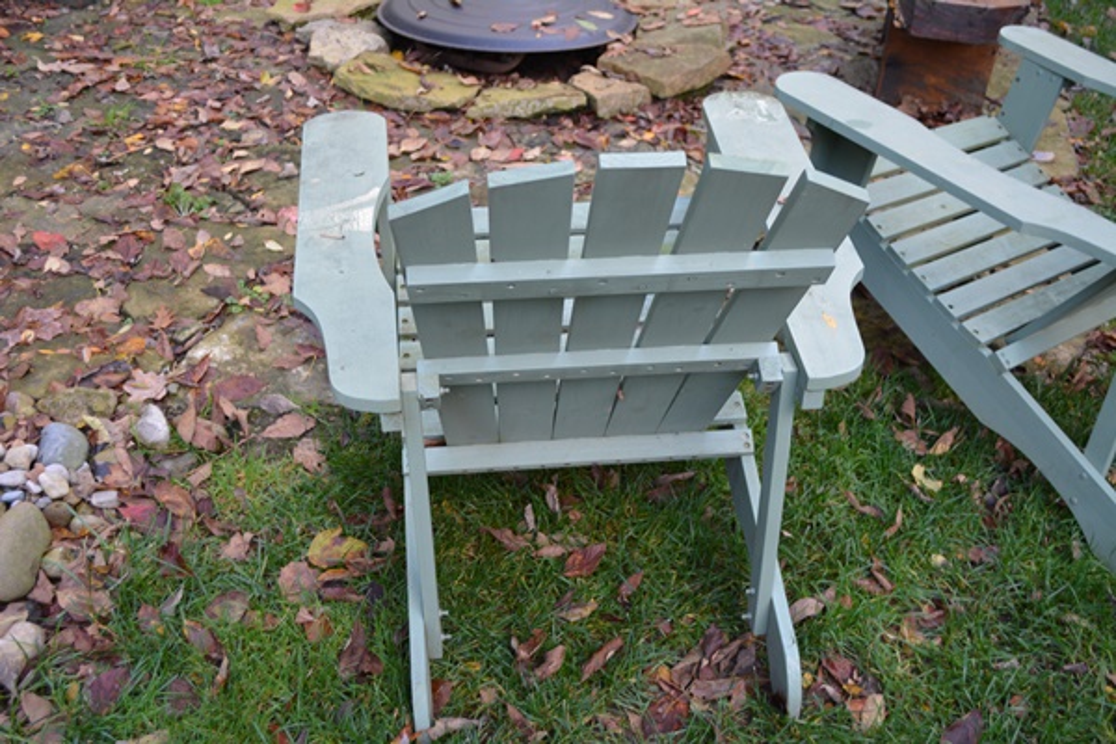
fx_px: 1116
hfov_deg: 53.1
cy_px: 372
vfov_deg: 36.9
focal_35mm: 36
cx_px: 558
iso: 400
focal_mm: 24
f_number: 4.2
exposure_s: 1/80
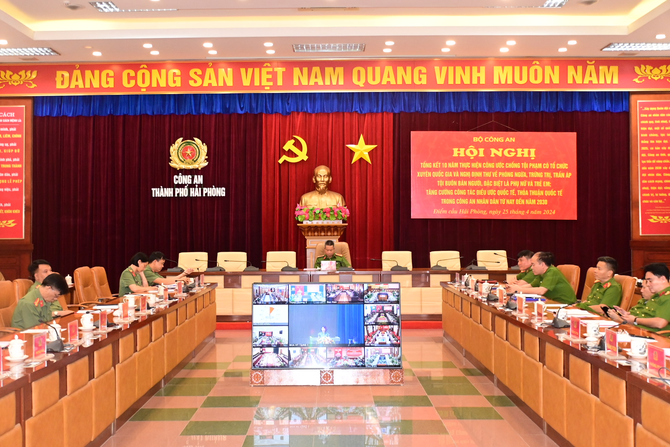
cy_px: 224
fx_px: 837
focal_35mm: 45
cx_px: 335
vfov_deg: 29.9
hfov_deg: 43.6
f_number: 4
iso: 3200
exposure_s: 1/200
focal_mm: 30
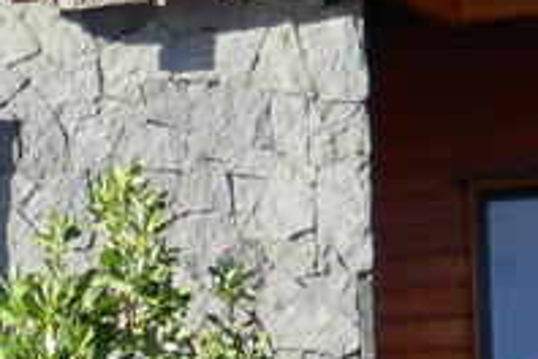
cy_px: 800
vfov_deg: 11.3
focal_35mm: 105
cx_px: -288
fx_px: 1569
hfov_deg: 17.4
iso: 80
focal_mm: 4.5
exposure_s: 1/250
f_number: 3.1
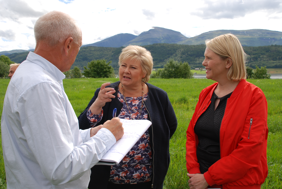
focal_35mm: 36
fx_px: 282
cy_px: 94
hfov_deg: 53.1
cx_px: 141
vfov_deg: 37.0
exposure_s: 1/200
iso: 100
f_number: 7.1
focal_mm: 24
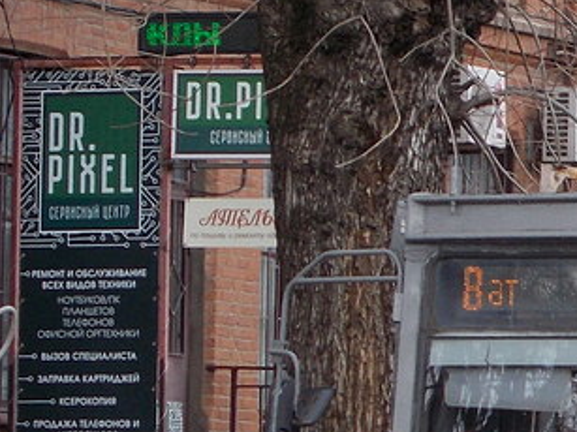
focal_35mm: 336
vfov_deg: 4.4
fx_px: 5598
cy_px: 374
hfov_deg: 5.8
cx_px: 992
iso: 80
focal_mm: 15.4
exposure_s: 1/80
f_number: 6.3
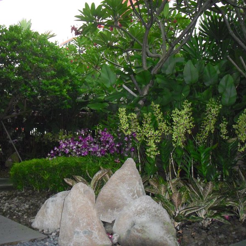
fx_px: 362
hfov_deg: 37.3
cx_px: 90
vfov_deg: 37.6
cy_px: 123
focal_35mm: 45
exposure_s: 1/60
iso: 400
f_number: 2.8
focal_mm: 6.2
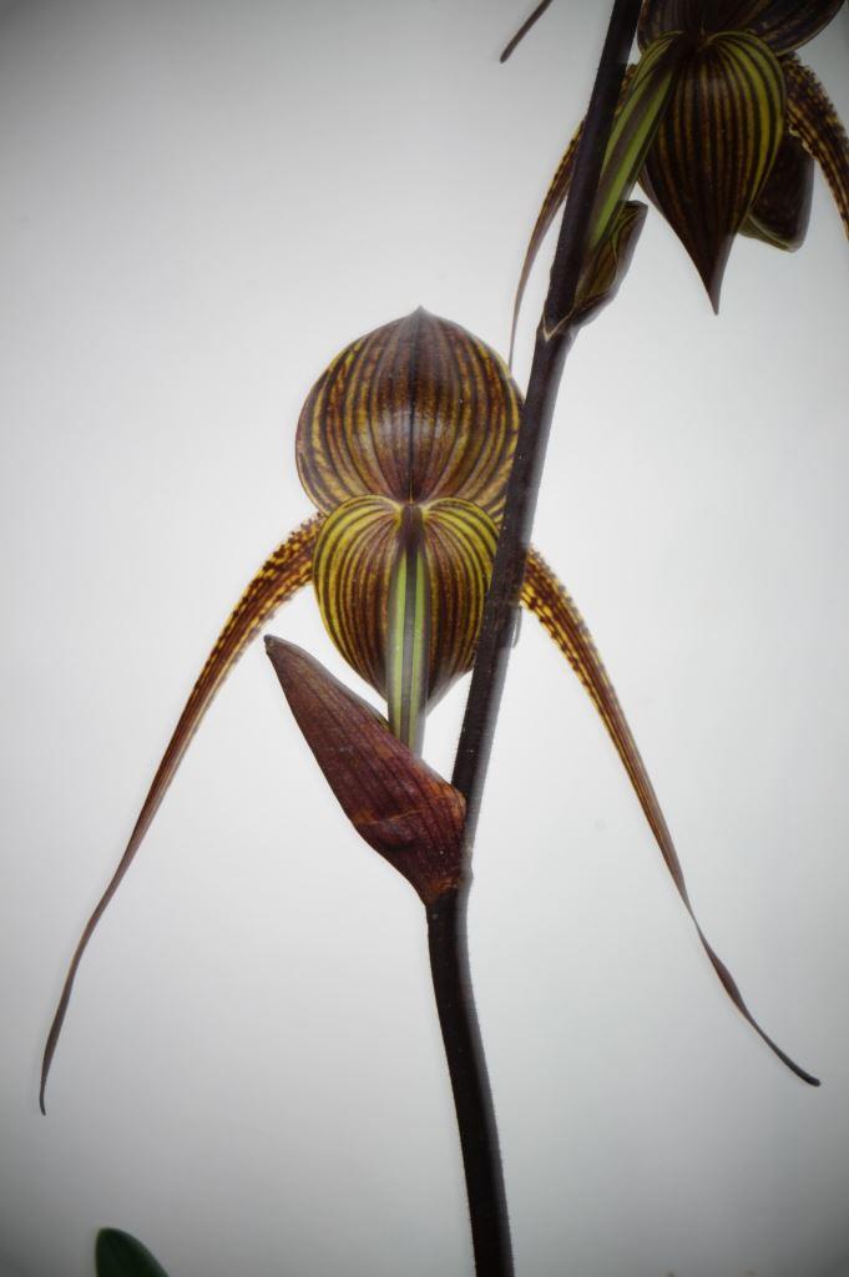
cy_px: 638
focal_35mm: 82
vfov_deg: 24.6
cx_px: 424
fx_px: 2923
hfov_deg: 16.5
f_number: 16
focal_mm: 55
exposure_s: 1/2.5
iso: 400
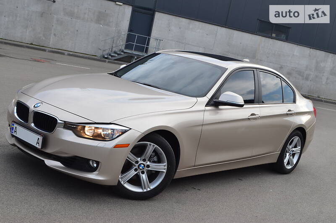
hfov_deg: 41.2
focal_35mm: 48
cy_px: 112
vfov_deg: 28.0
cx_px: 168
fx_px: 447
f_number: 11
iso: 200
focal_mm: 32
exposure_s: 1/100
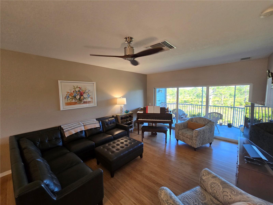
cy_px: 102
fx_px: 103
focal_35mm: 13
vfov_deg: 89.9
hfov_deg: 106.2
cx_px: 136
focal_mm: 2.2
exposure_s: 1/60
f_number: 2.2
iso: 160
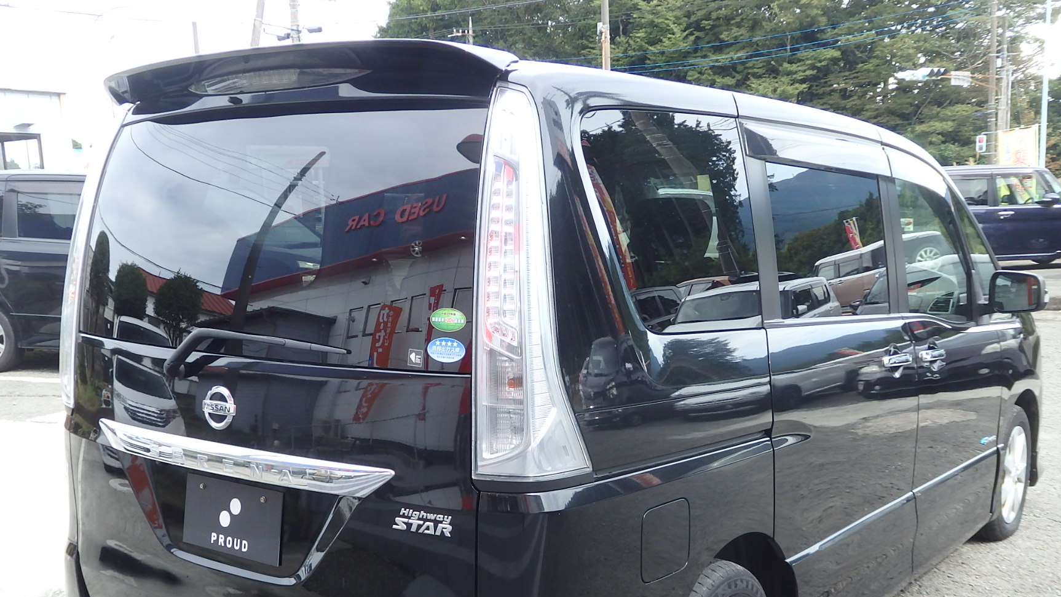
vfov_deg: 29.3
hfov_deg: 50.5
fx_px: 1125
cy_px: 433
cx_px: 526
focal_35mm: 40
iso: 125
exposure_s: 1/250
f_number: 9.7
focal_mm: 6
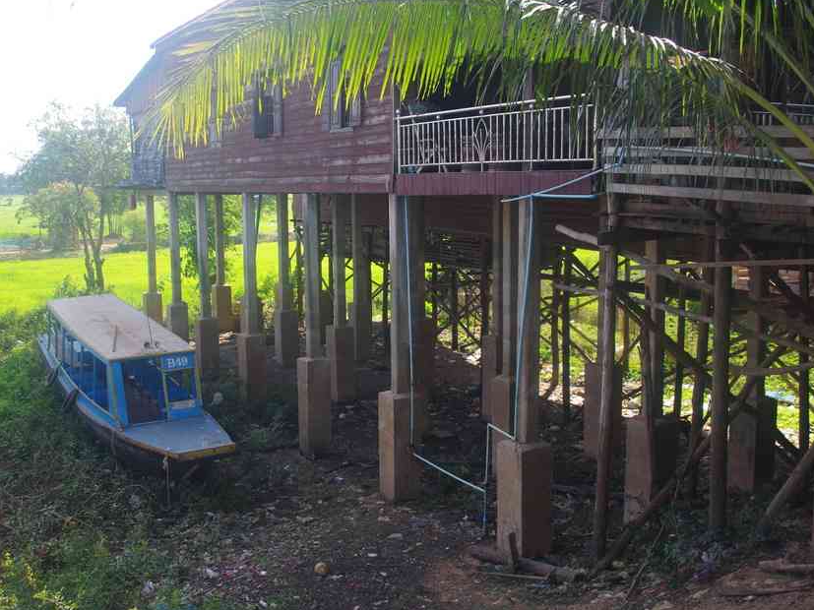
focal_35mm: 37
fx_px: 860
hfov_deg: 50.6
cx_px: 365
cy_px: 286
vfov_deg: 39.1
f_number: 8
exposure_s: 1/50
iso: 200
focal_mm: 21
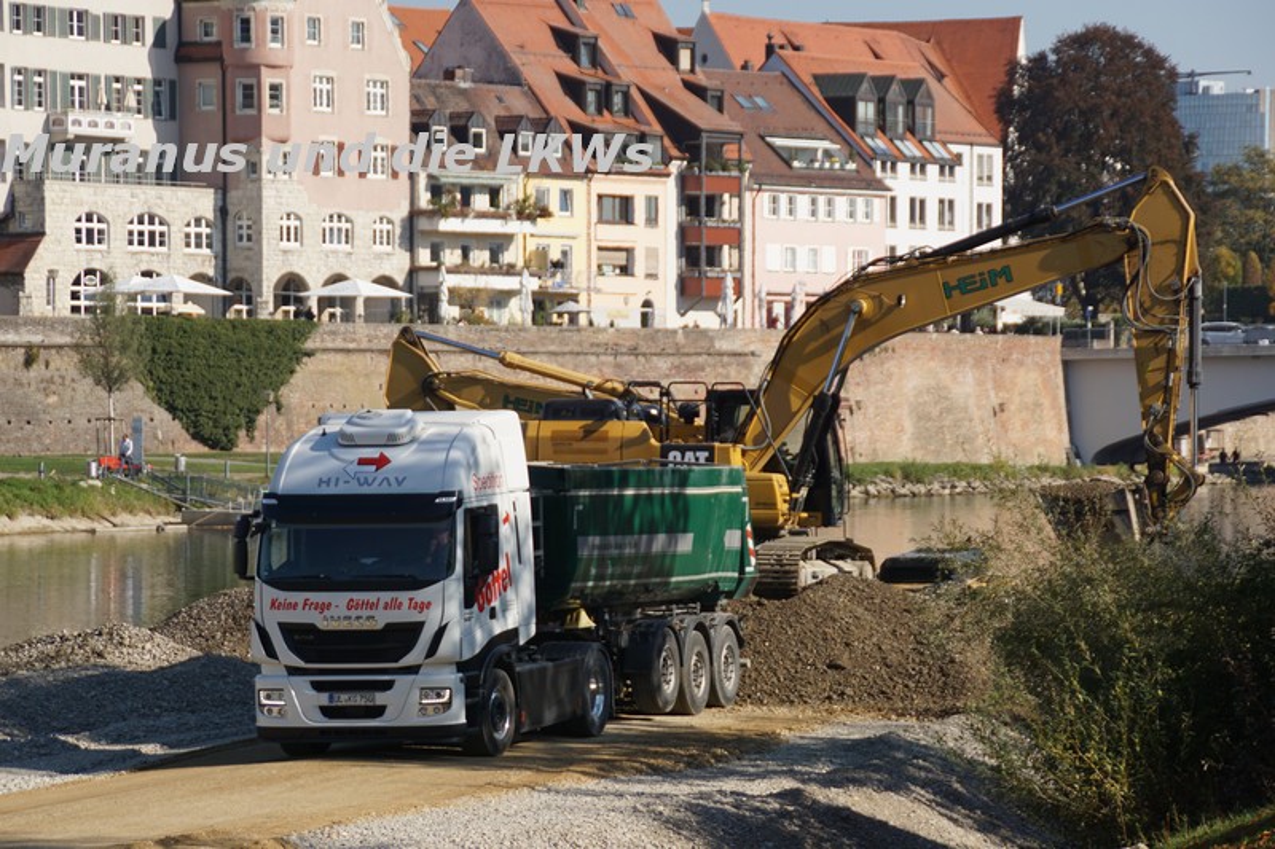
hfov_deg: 11.4
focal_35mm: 180
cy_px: 424
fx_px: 6373
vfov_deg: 7.6
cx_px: 638
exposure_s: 1/400
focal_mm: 120
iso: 100
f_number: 6.3
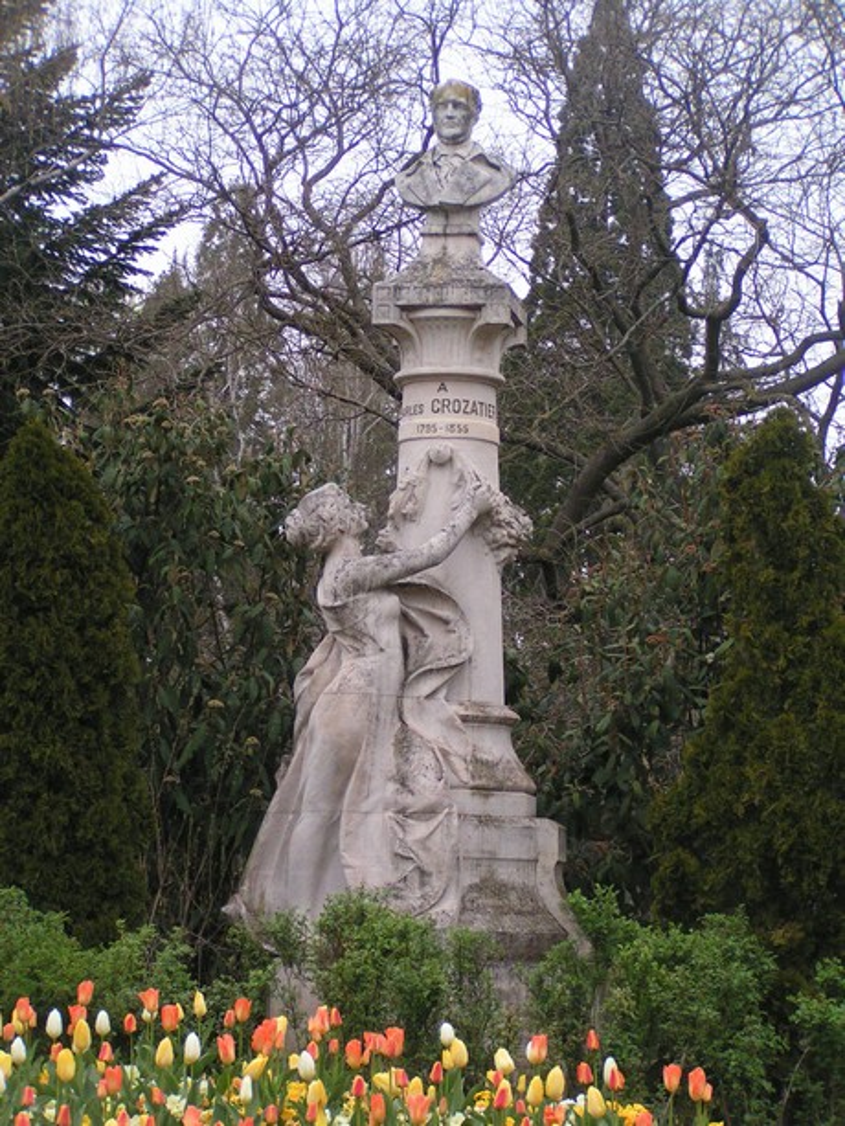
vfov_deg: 19.8
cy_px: 563
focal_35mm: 99
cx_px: 422
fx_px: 3221
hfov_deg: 14.9
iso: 160
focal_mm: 15.2
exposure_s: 1/100
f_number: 3.5
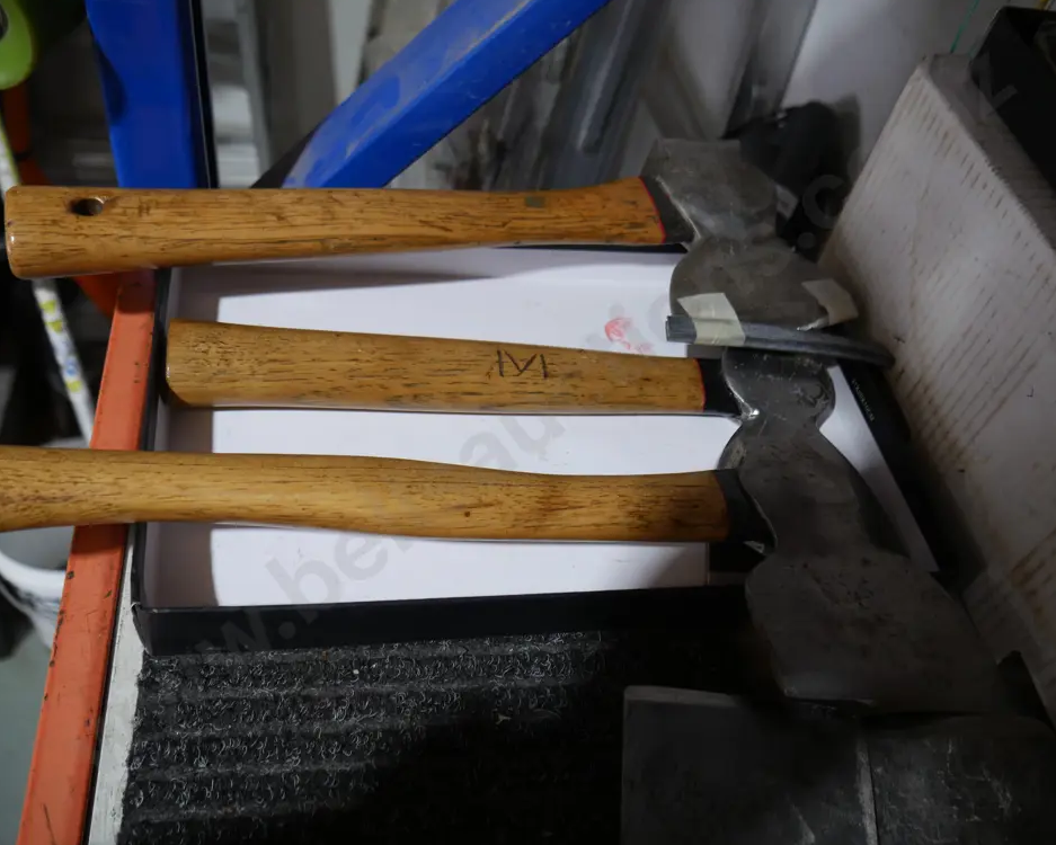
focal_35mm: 32
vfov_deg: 45.8
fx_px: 1000
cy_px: 417
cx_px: 540
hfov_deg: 55.6
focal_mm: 15
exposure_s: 1/60
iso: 400
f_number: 3.6
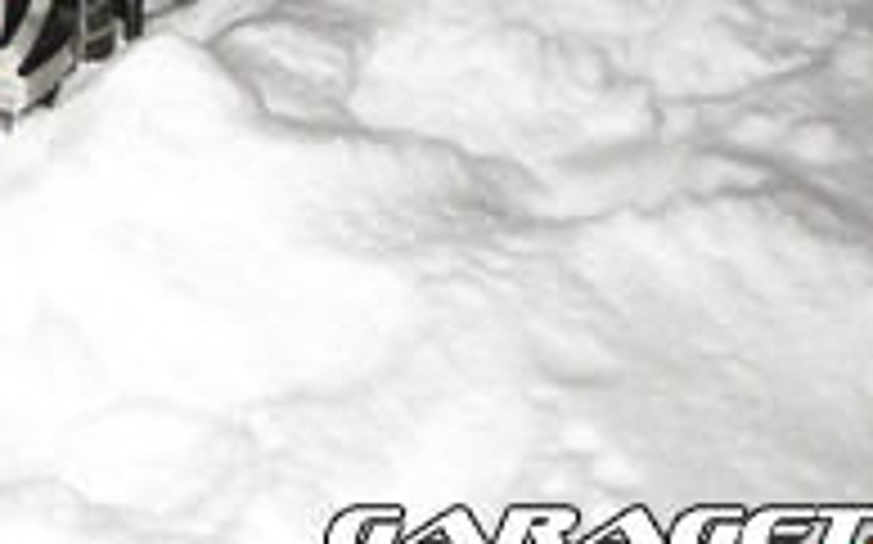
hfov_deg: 20.3
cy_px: -504
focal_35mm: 91
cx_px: -342
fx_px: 2164
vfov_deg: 12.7
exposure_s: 1/30
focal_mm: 4.6
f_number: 2.8
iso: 100
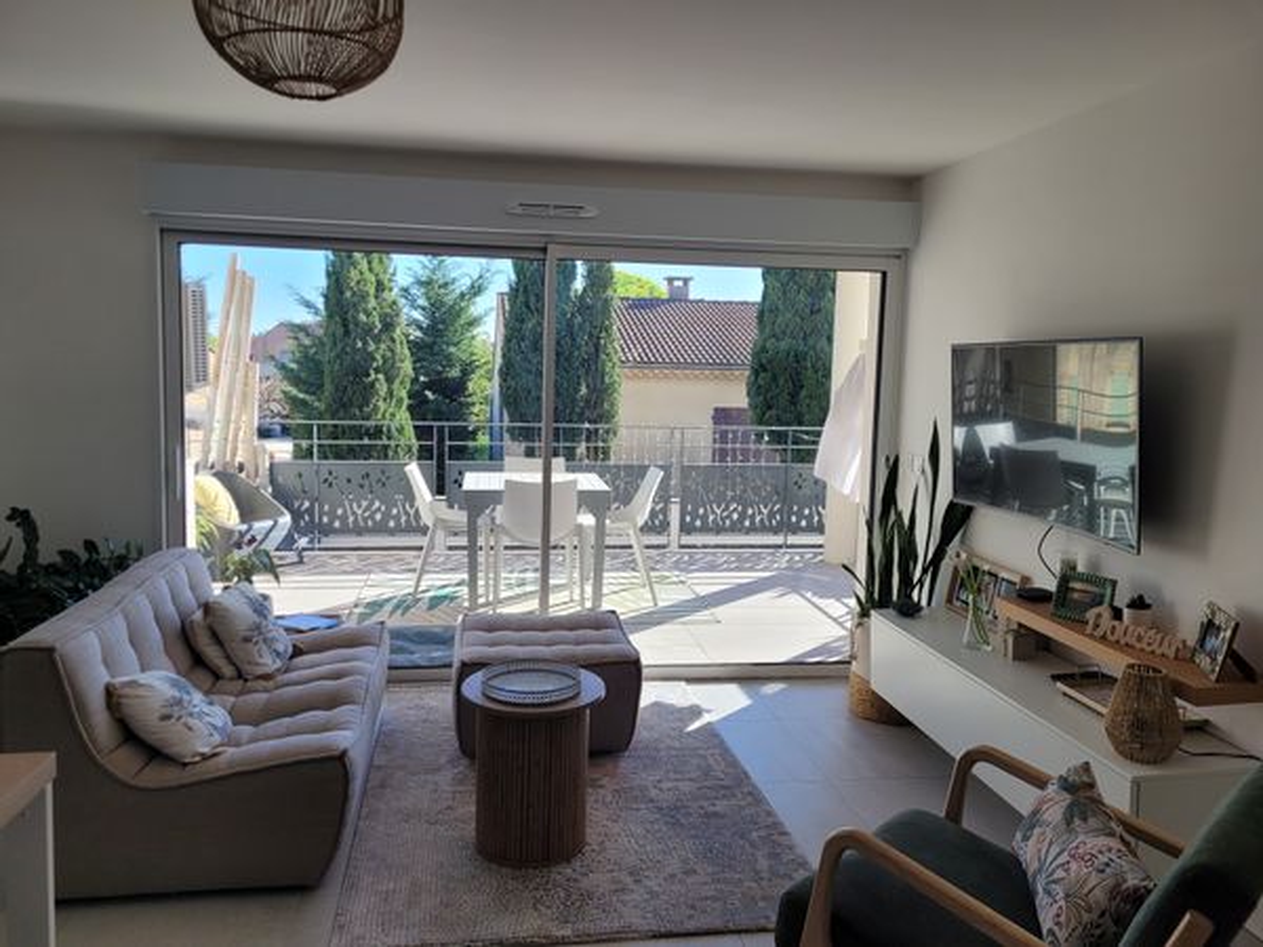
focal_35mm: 26
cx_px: 632
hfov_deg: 67.3
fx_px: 949
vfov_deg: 53.1
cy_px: 474
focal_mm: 5.4
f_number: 1.8
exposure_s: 1/452
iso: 40
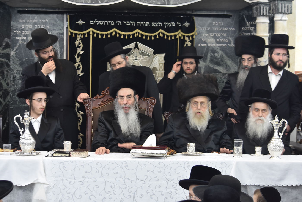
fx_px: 692
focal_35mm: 82
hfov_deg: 24.6
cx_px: 151
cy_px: 101
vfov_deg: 16.6
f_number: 5.6
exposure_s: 1/60
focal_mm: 55
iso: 1250
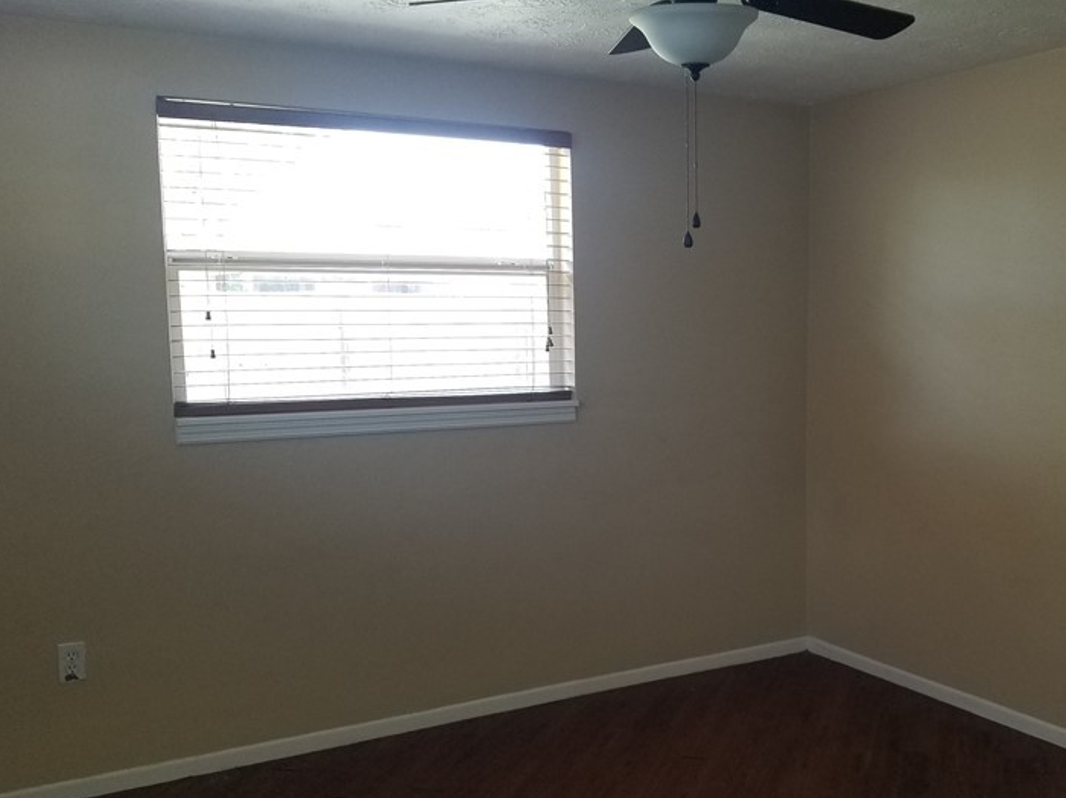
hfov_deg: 48.0
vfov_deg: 37.6
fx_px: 1170
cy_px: 476
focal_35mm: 38
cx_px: 733
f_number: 1.7
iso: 125
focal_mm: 4.3
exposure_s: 1/60
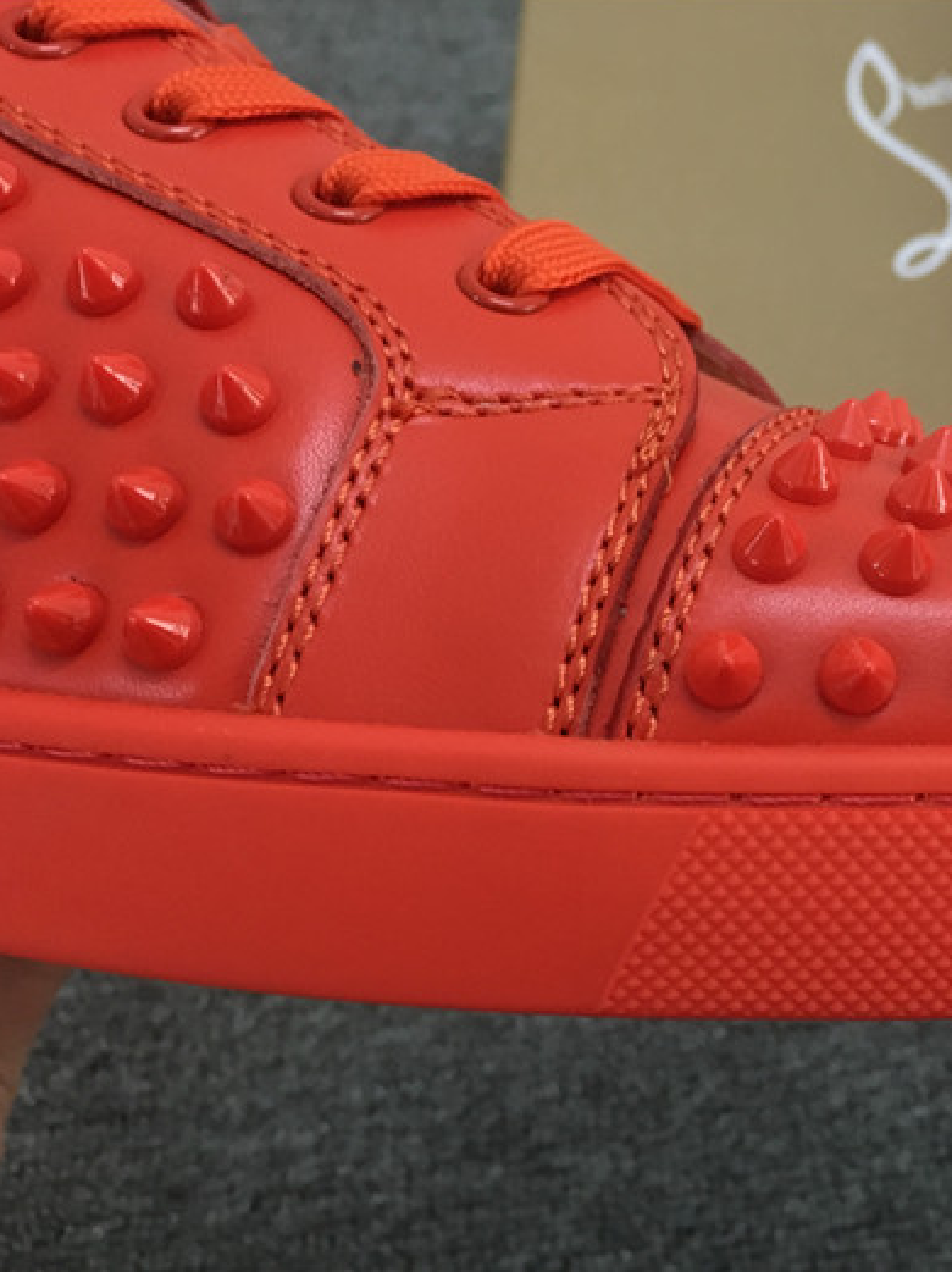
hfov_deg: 35.2
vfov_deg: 47.9
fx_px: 1432
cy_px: 634
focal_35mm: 39
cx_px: 808
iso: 200
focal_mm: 4.15
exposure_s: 1/20
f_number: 2.2
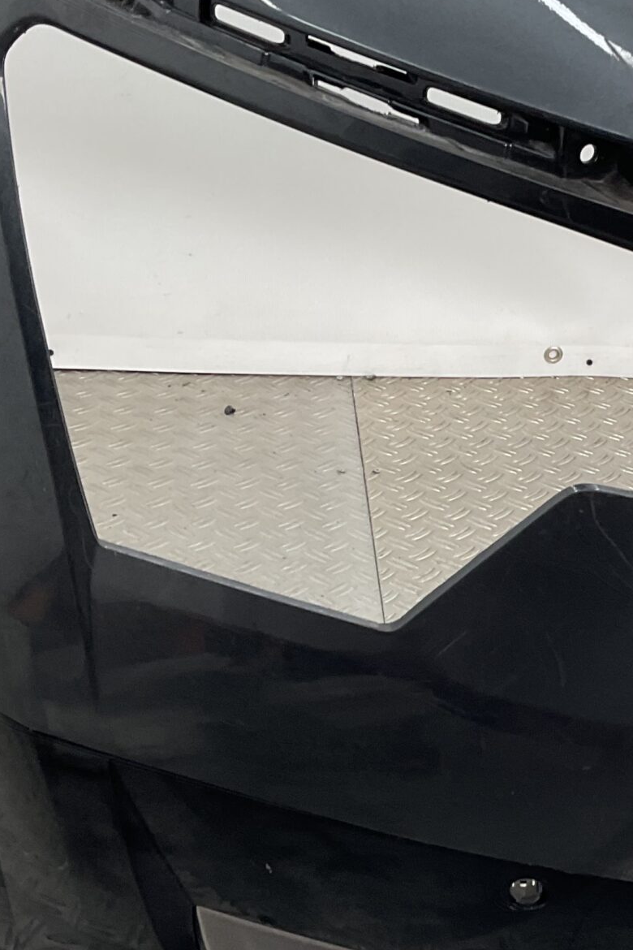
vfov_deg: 30.5
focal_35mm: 66
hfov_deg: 19.8
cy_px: 483
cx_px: 685
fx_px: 1741
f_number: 1.8
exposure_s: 1/120
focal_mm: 3
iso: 32
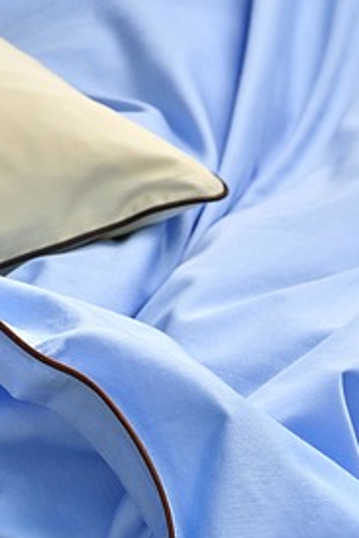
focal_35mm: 158
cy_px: 669
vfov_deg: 12.6
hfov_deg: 8.7
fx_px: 2360
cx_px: 98
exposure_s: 1/30
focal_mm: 50
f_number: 8
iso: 200
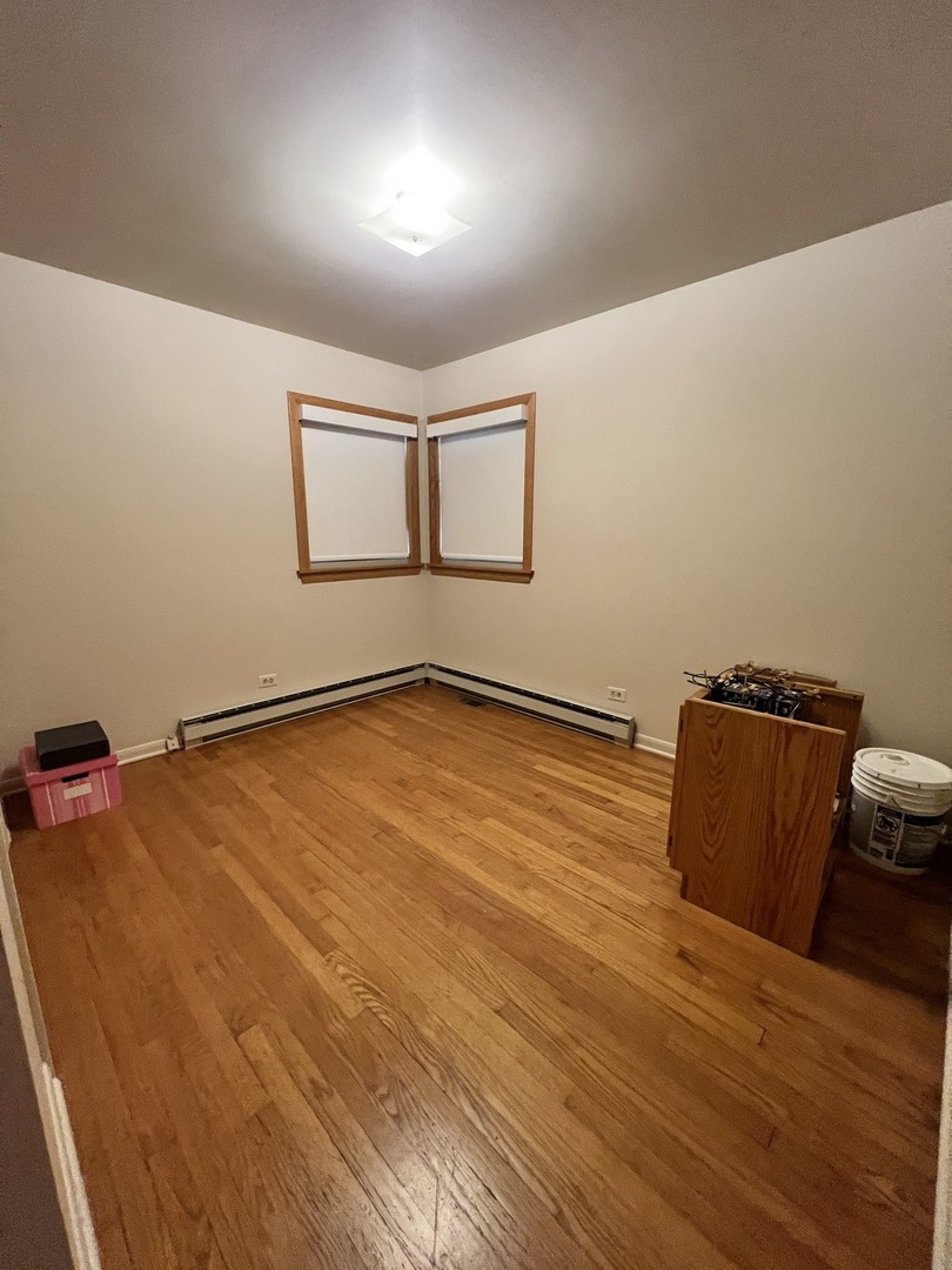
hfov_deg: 89.9
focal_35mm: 13
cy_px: 635
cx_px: 476
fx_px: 477
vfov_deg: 106.2
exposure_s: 1/60
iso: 500
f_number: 1.8
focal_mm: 1.57
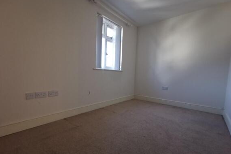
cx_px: 115
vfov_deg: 70.2
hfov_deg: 93.3
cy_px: 84
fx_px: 109
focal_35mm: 17
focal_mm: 2.35
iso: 320
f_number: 2.2
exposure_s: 1/100
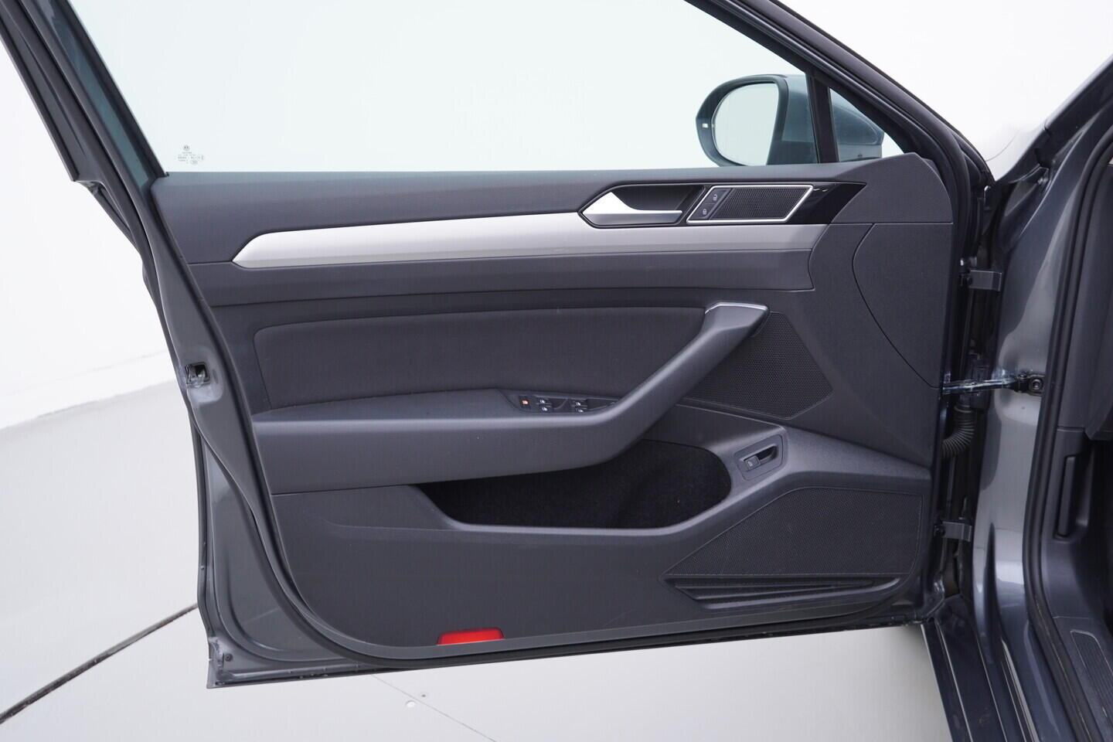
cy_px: 371
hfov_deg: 53.1
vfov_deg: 36.9
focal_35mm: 36
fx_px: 1113
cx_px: 556
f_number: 3.2
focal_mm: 24
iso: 125
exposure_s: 1/50
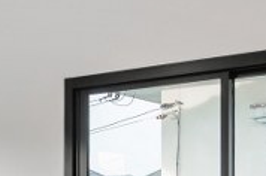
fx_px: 823
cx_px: -130
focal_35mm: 112
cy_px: 239
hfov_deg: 16.7
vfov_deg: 11.8
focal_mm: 15.5
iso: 100
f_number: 5.6
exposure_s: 1/100
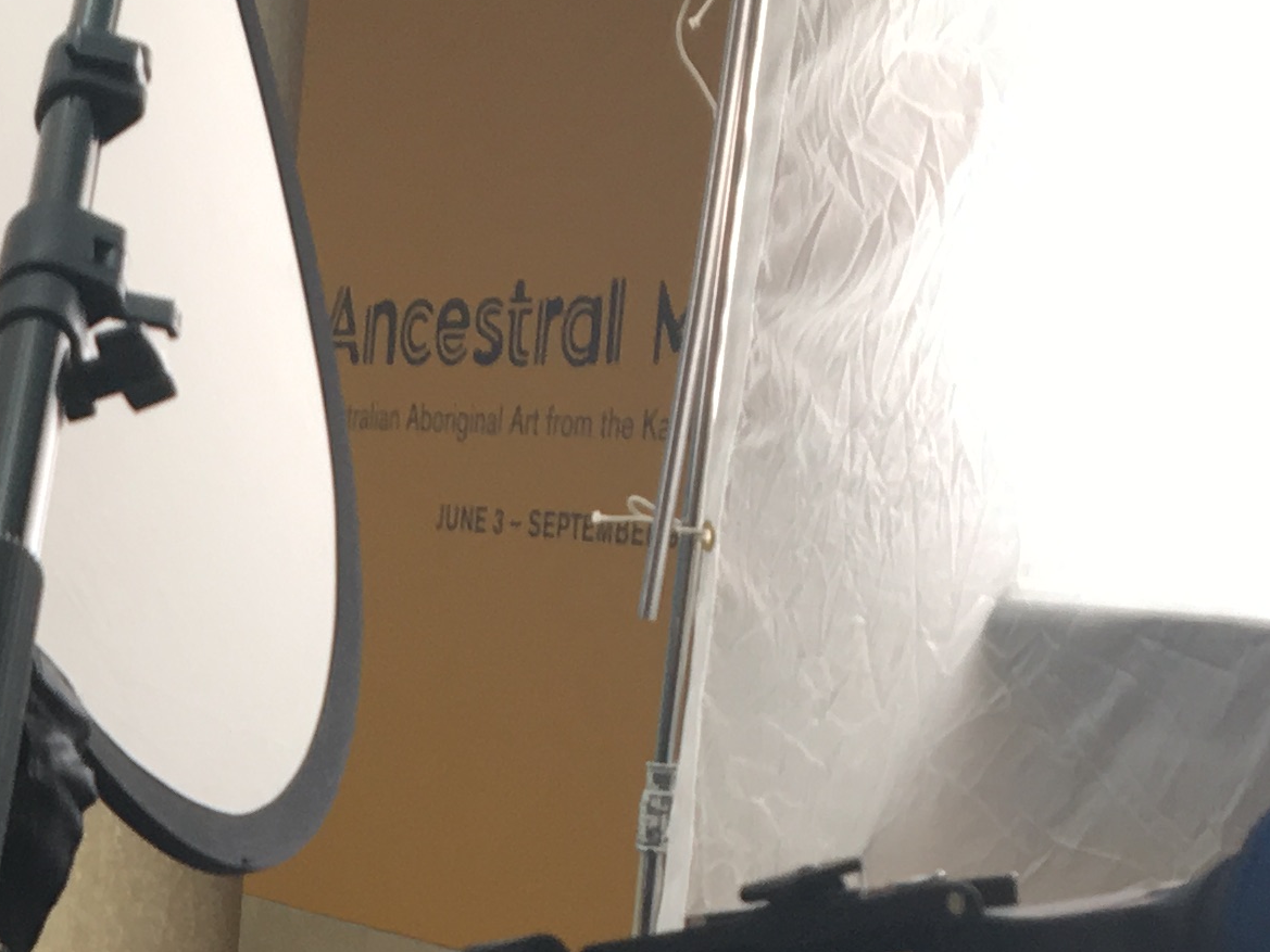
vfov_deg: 14.2
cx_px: -281
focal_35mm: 100
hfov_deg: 18.5
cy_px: 1260
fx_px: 3669
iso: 32
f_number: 2.2
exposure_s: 1/60
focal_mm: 4.15
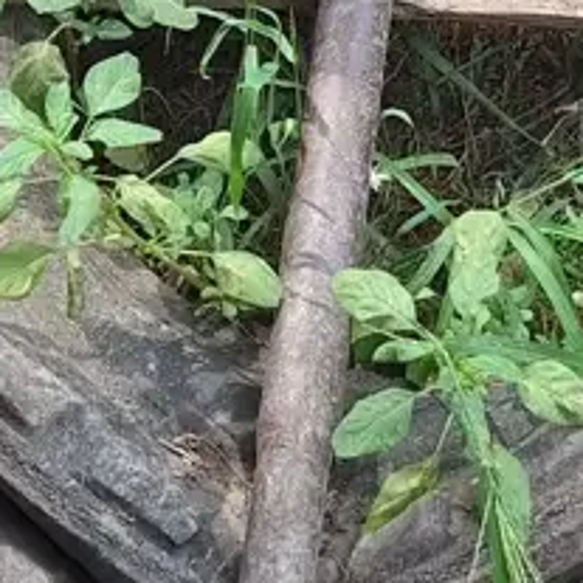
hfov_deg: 13.3
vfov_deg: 11.9
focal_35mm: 131
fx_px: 2496
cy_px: -594
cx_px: 439
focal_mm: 5.54
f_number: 1.8
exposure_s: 1/484
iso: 40
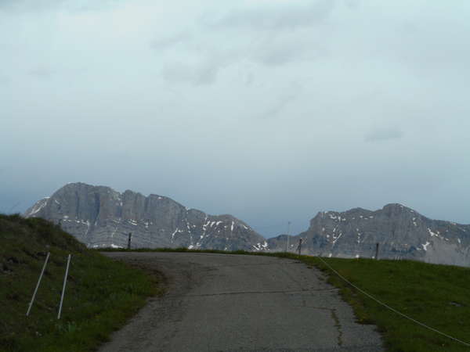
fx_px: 1045
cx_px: 235
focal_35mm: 77
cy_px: 176
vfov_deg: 19.1
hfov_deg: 25.3
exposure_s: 1/320
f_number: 5.5
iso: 80
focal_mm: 13.8
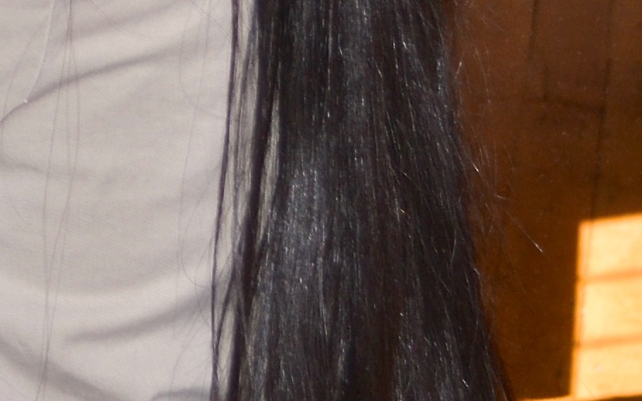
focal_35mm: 248
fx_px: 4339
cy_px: -512
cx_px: -852
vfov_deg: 5.2
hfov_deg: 7.9
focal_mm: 32
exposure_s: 1/125
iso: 125
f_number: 4.8
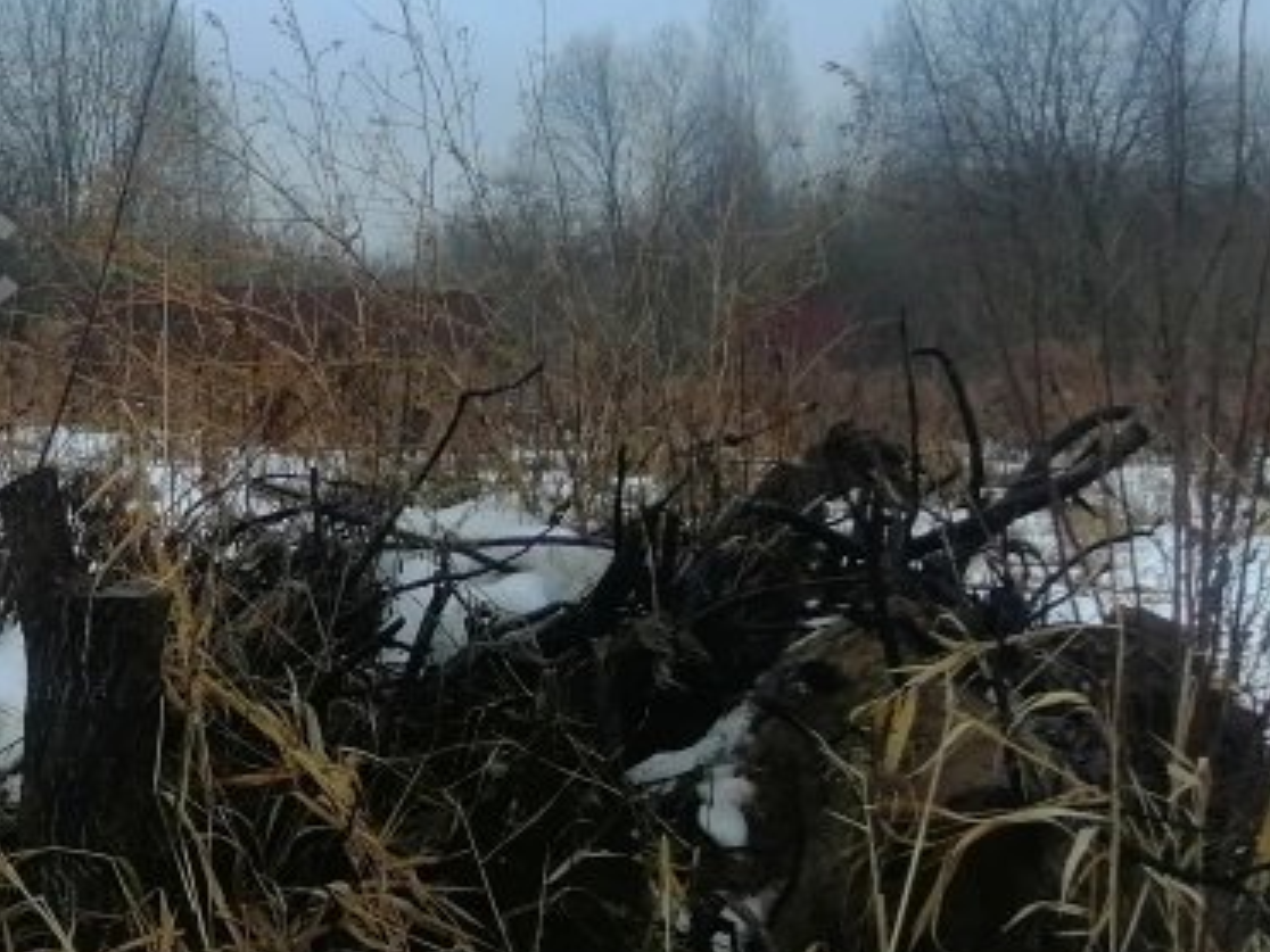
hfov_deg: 19.8
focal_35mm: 91
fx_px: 3339
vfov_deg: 16.2
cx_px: -376
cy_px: 261
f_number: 1.8
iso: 50
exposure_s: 1/144
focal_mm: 3.95
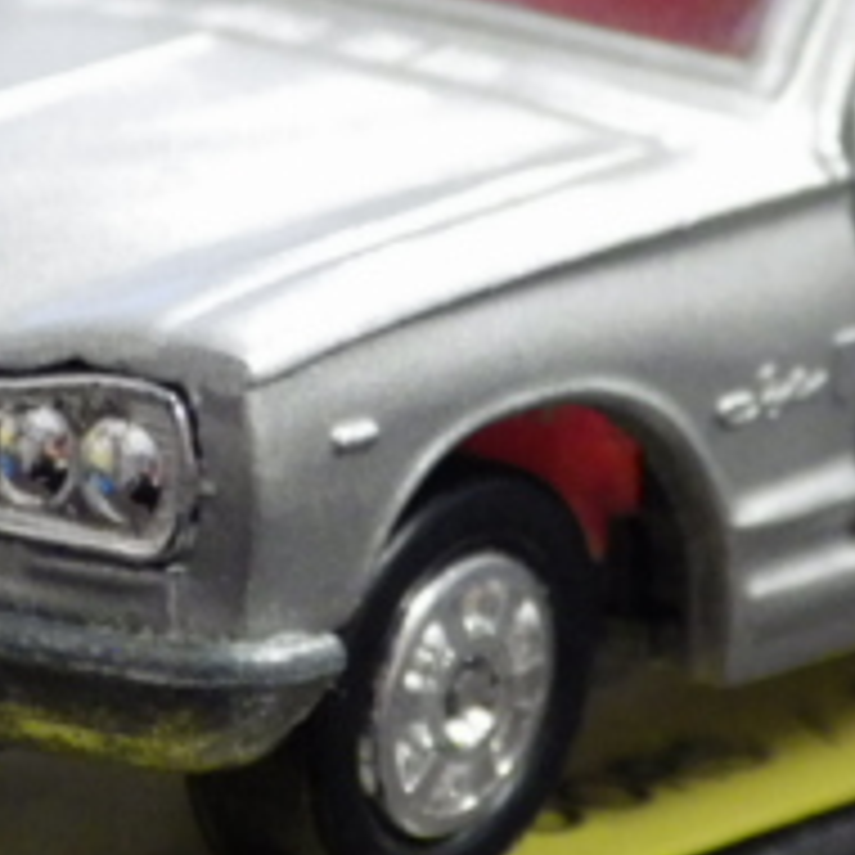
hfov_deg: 5.7
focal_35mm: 307
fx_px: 8579
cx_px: 518
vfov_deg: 5.7
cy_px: 284
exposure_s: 1/30
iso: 800
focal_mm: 18.4
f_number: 4.6
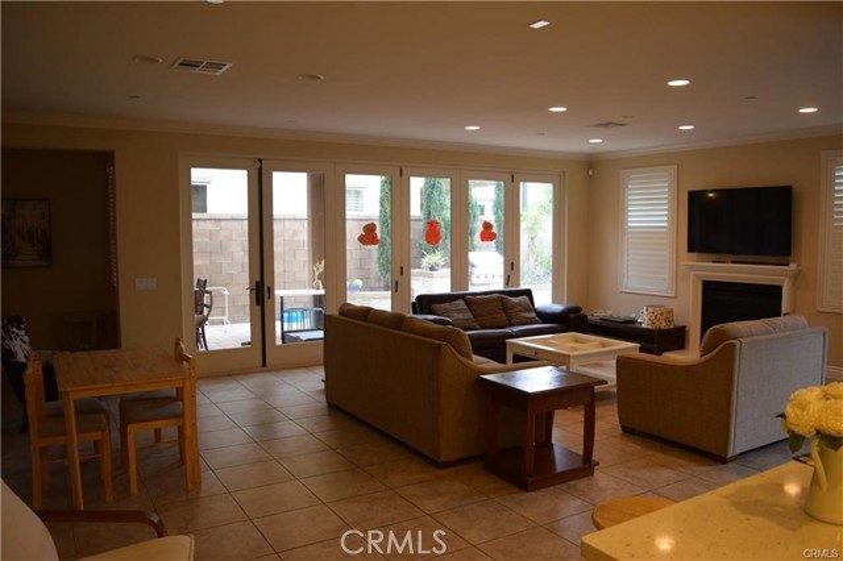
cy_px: 280
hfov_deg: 67.4
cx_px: 422
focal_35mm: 27
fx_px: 632
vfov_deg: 47.9
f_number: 4
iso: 500
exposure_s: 1/60
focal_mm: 18
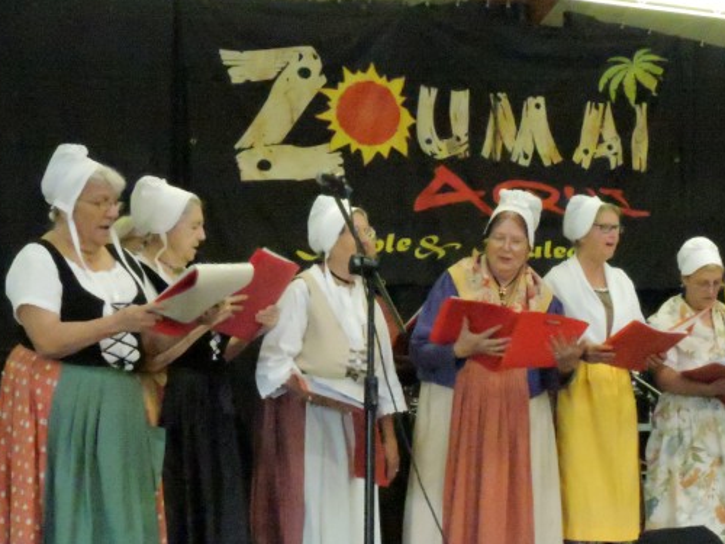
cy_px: 379
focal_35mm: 72
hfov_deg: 26.9
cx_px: 489
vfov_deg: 20.3
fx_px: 1508
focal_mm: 8.1
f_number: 8
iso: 6400
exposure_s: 1/320
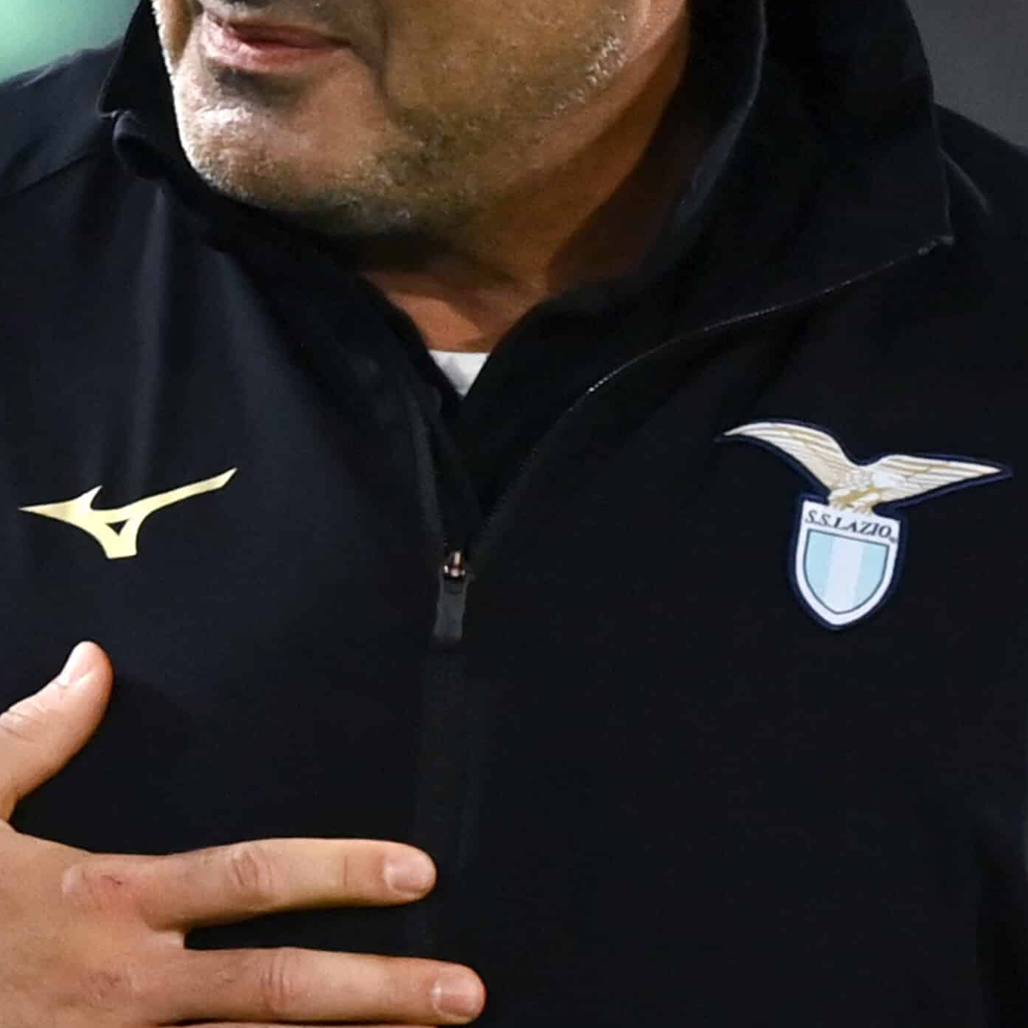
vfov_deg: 1.6
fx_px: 36622
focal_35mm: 1090
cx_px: -540
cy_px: 288
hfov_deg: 1.6
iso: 2000
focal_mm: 320
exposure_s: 1/1000
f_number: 4
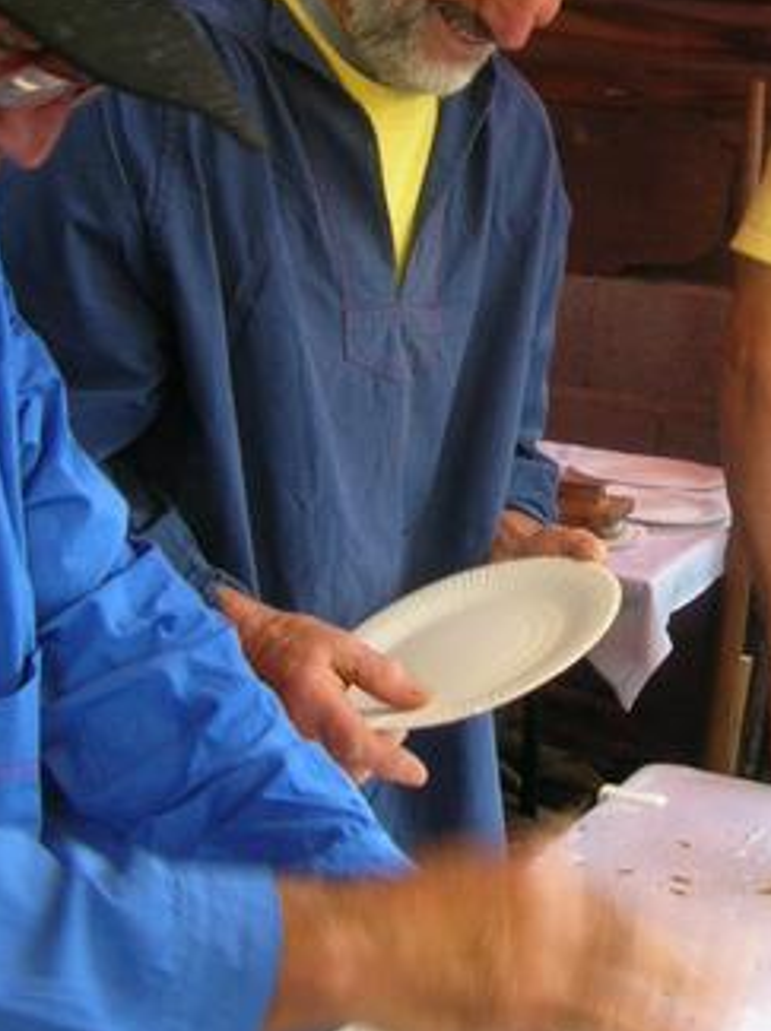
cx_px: 644
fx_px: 2053
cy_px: 336
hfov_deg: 21.0
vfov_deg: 28.0
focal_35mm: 69
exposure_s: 1/39.3
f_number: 2.8
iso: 50
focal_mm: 5.8
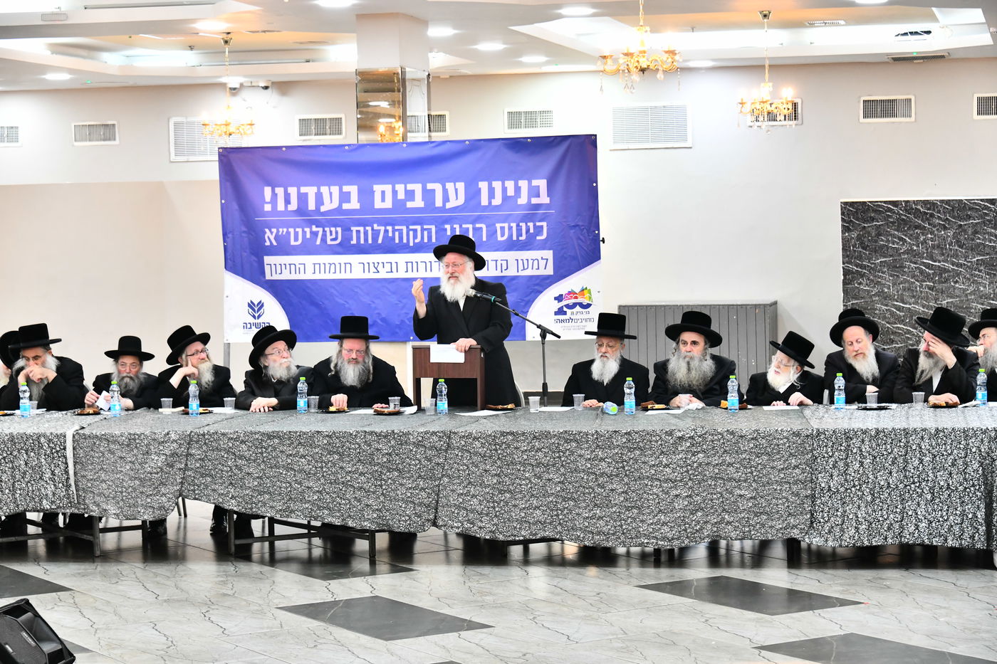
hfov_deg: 24.8
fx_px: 2271
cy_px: 332
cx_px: 498
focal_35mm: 82
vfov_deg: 16.6
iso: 2500
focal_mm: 82
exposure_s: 1/100
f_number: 5.6
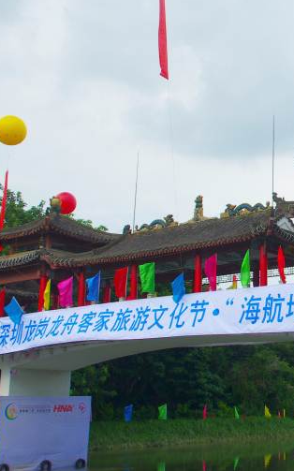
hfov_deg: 21.9
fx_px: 719
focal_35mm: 56
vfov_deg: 36.2
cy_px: 209
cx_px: 323
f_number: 8
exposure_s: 1/320
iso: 200
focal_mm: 18
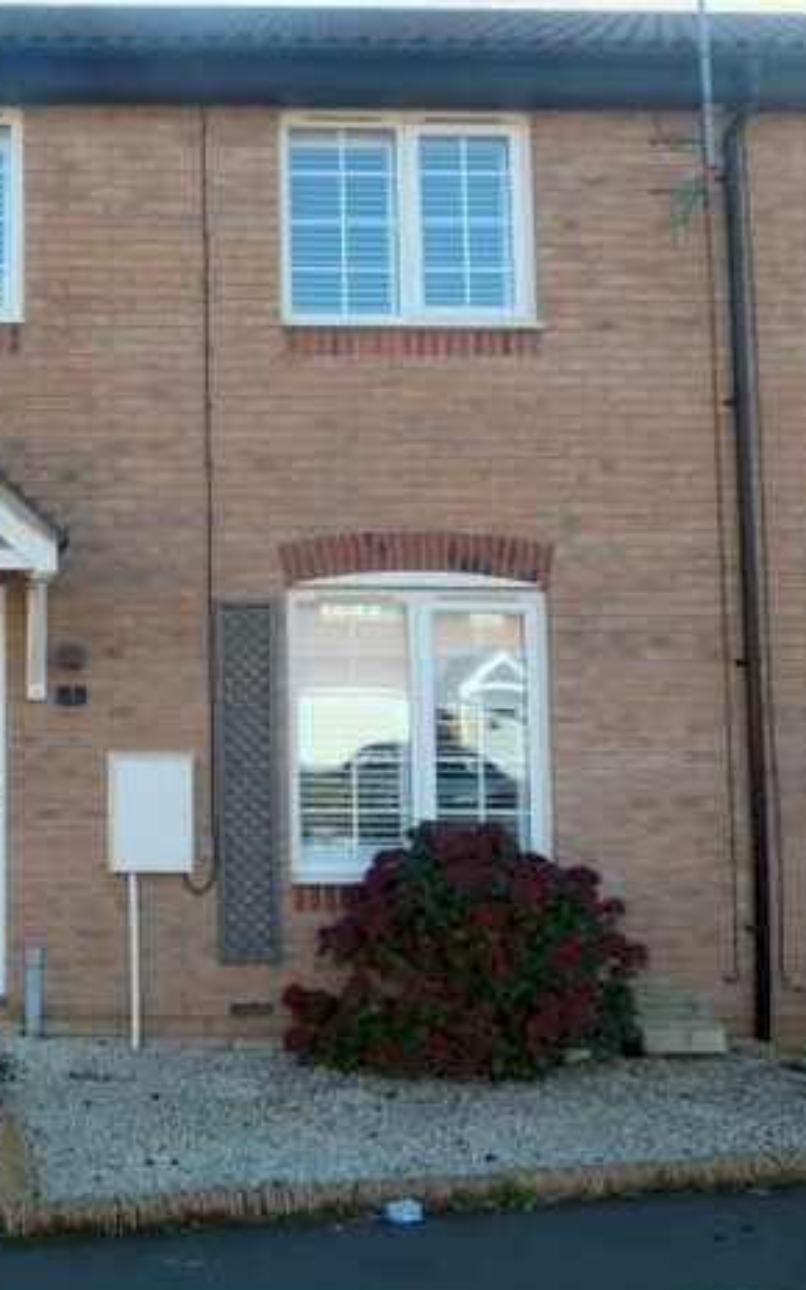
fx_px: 1406
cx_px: -47
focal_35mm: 40
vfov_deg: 49.3
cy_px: 632
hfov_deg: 29.3
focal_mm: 4.4
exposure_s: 1/200
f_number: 3
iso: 80
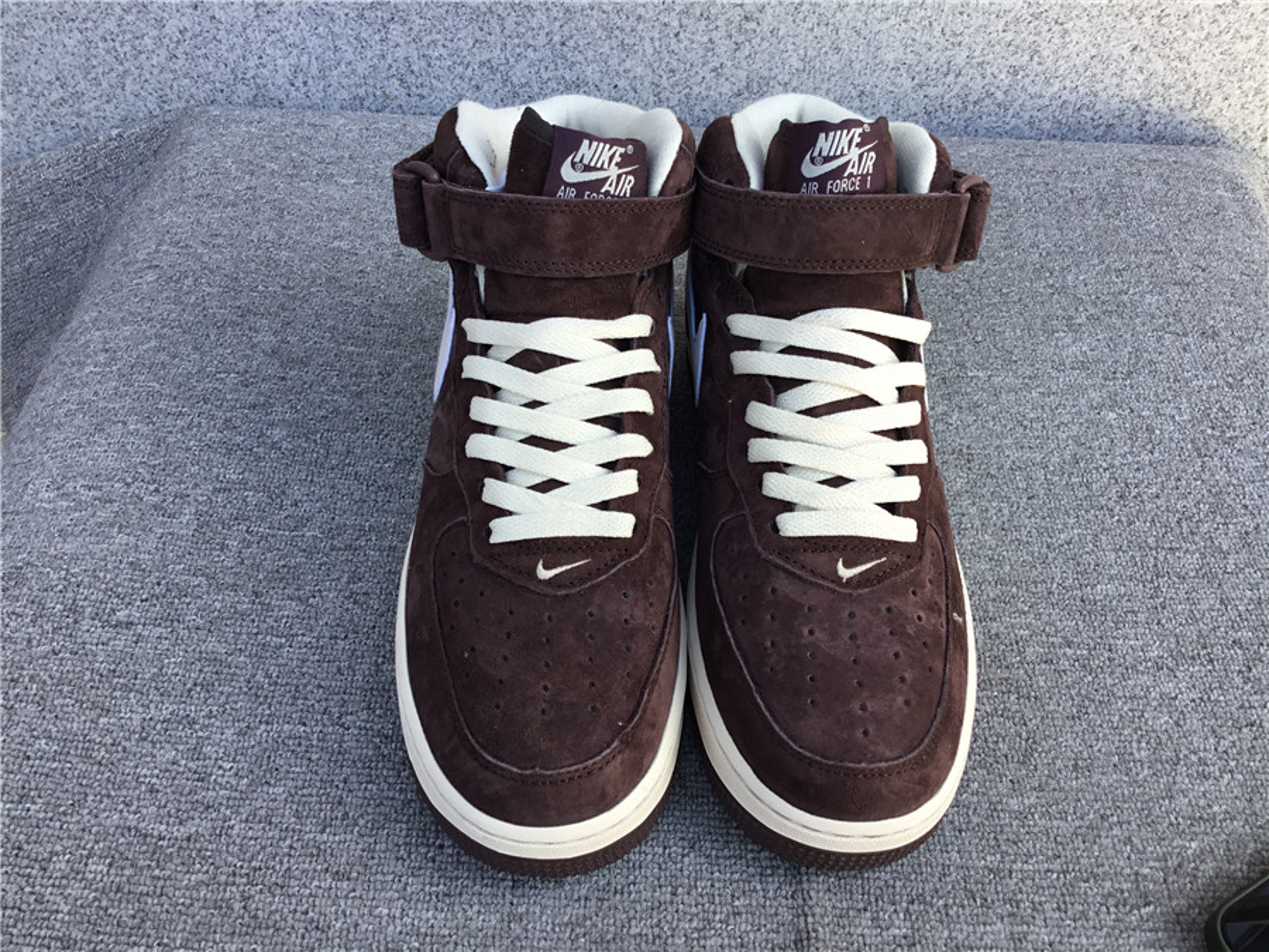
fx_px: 1136
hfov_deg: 58.4
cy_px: 476
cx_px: 634
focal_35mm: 31
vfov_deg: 45.4
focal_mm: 3.3
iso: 25
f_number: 2.4
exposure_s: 1/124
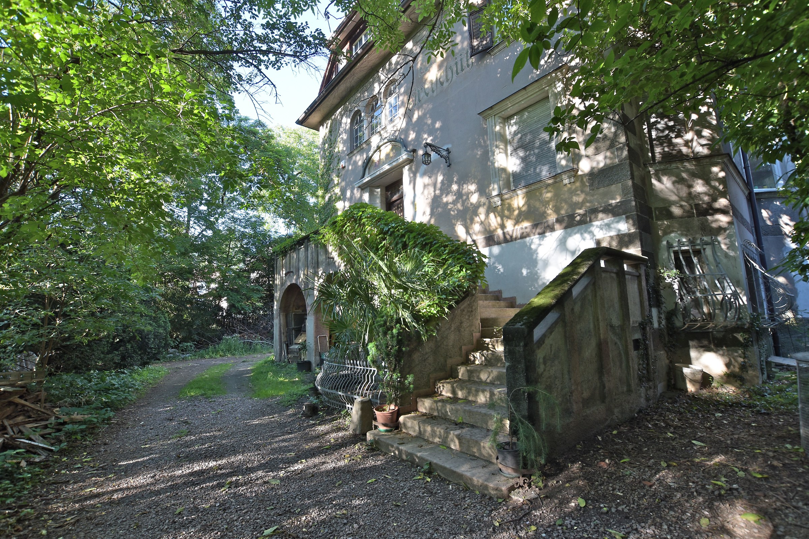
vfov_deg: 77.3
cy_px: 270
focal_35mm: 15
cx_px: 404
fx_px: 337
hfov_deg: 100.4
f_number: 7.1
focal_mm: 10
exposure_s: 1/20
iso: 100
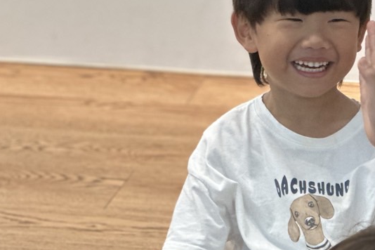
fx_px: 2000
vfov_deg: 7.1
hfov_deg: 10.6
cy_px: 77
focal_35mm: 192
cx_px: 367
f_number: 2.8
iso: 160
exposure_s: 1/120
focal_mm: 9
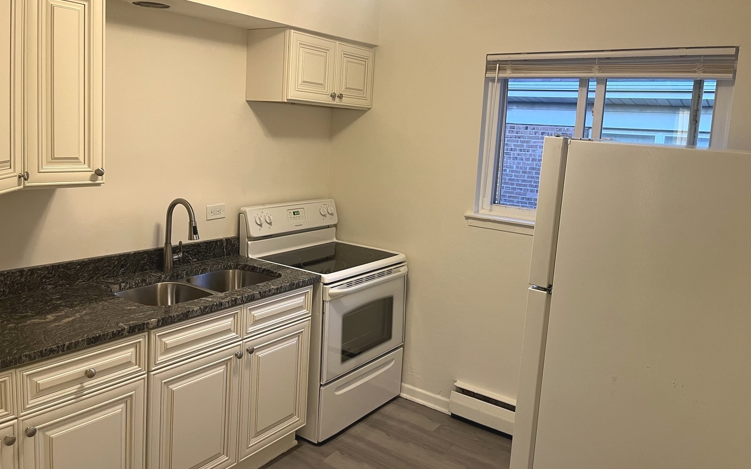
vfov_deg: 44.4
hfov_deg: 66.5
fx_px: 573
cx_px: 378
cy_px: 192
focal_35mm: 28
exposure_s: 1/60
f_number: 1.6
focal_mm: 5.1
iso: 160
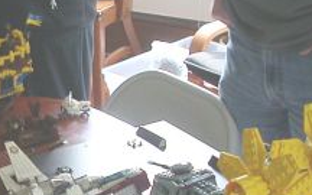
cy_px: 191
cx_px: 71
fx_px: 927
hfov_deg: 19.0
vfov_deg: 11.9
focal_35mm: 109
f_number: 2.7
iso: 100
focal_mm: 5.6
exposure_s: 1/11.2
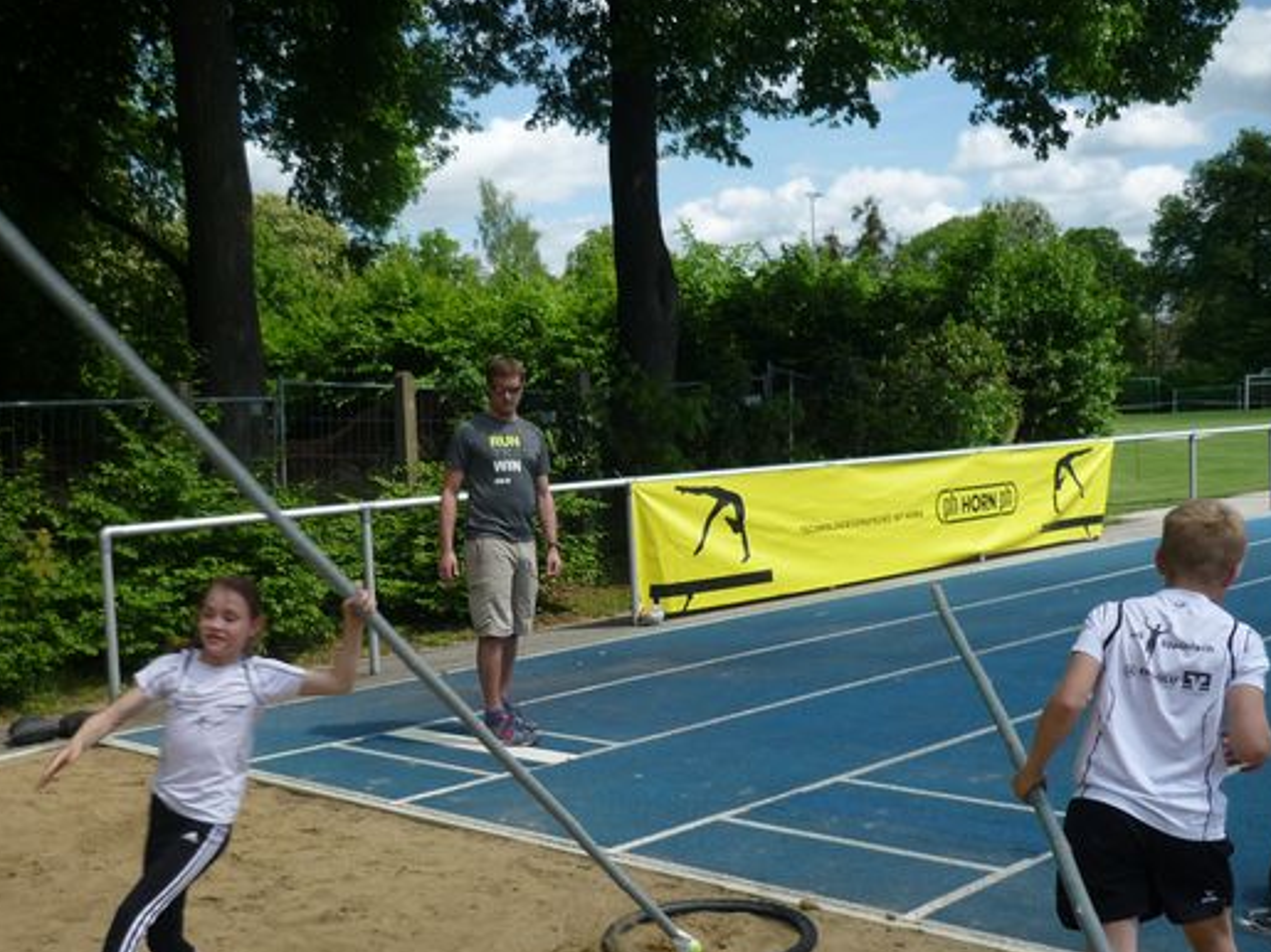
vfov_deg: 35.1
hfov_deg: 45.6
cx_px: 513
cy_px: 538
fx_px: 1505
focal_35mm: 41
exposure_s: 1/200
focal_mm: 5.5
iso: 100
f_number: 8
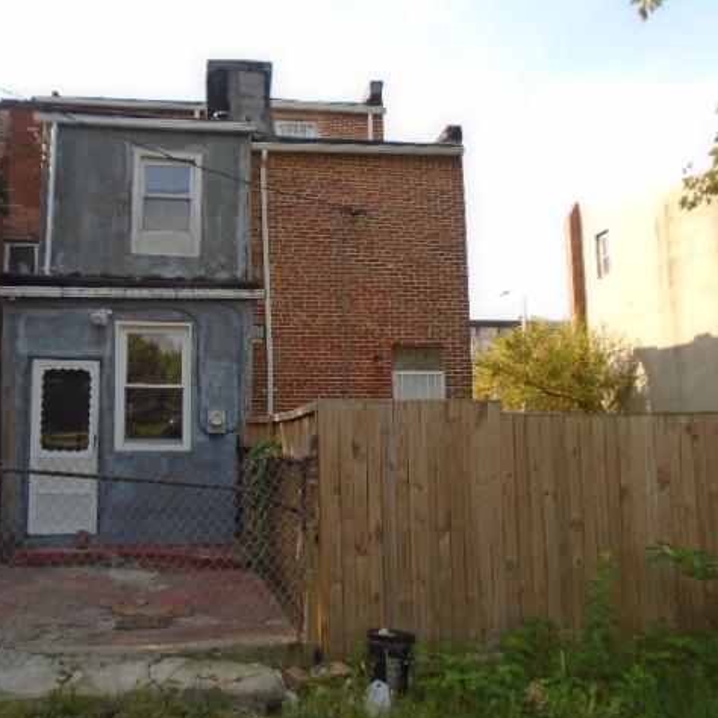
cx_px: 258
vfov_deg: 52.5
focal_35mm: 31
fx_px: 727
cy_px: 362
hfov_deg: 51.8
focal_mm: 4.6
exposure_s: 1/250
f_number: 3.2
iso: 100
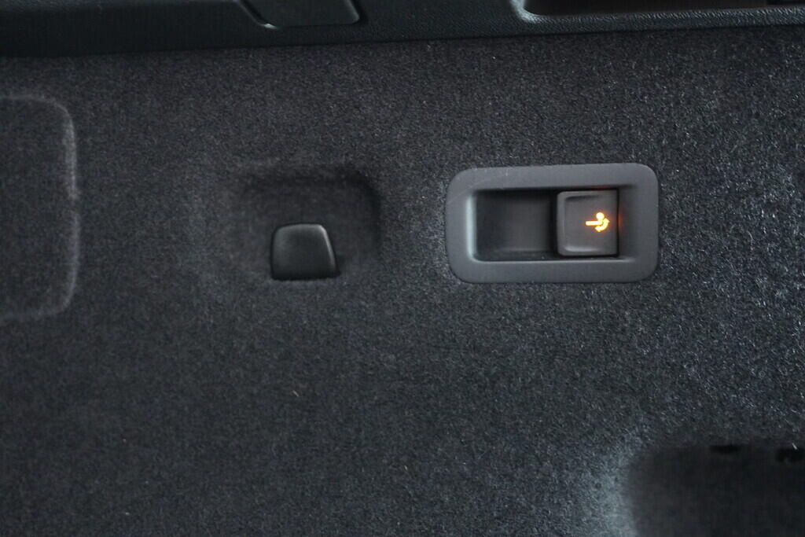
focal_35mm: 36
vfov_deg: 36.9
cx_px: 402
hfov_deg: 53.1
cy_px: 268
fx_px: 805
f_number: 2.8
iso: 4000
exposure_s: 1/40
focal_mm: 24
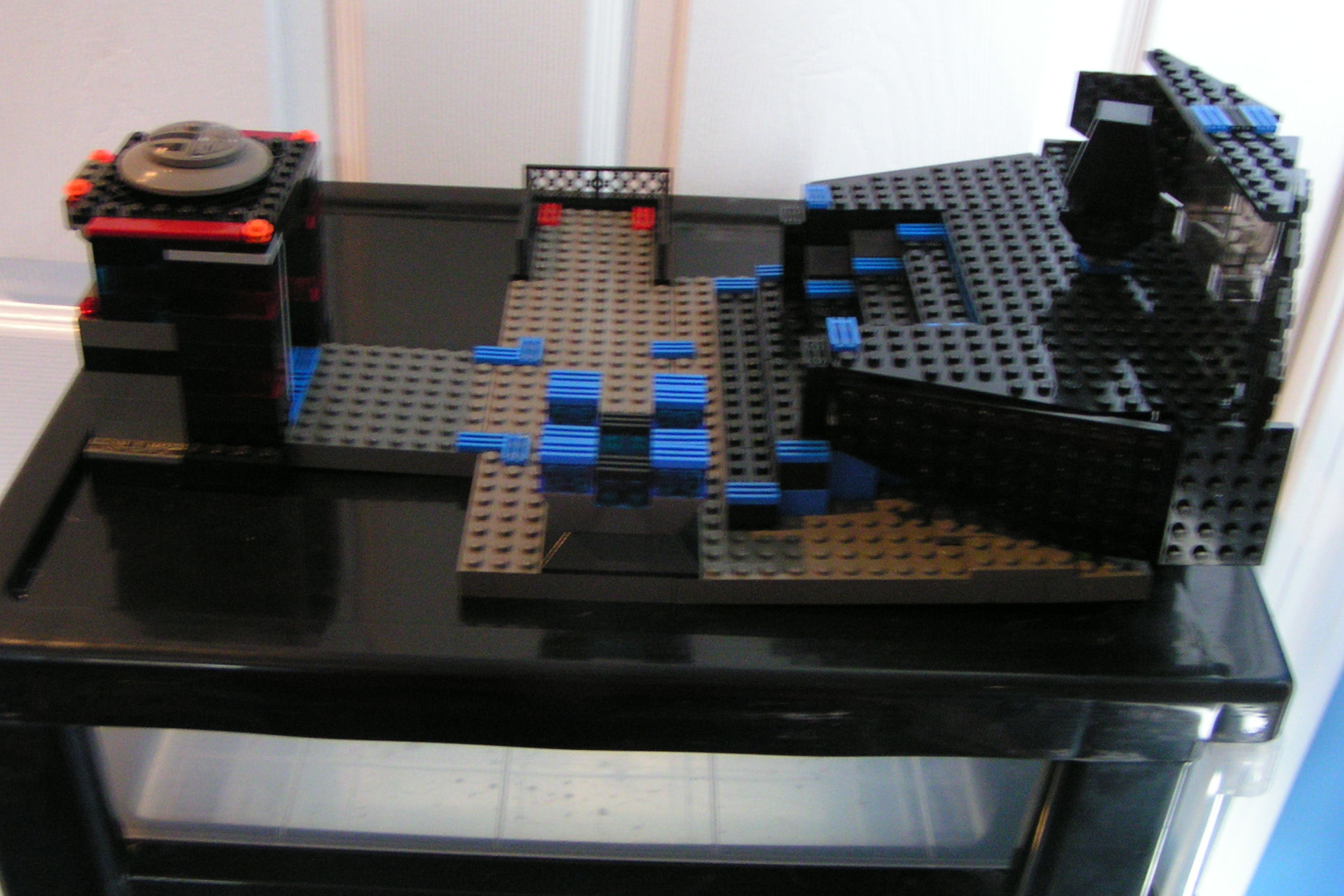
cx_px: 669
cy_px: 387
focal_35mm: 40
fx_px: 1493
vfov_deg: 33.3
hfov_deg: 48.5
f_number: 2.8
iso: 200
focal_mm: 5.8
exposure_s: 1/8
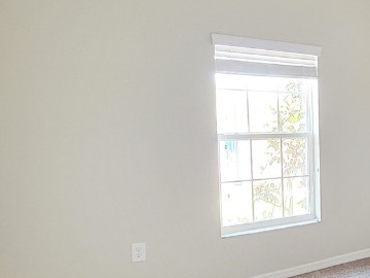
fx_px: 395
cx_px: 388
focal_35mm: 37
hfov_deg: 41.8
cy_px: 169
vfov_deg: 38.5
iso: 320
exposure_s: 1/30
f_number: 2.2
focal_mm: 2.2
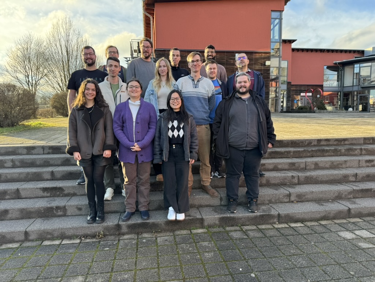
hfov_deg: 71.6
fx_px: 260
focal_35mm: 24
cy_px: 141
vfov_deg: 56.8
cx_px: 188
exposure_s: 1/627
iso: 80
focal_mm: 6.76
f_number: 1.78
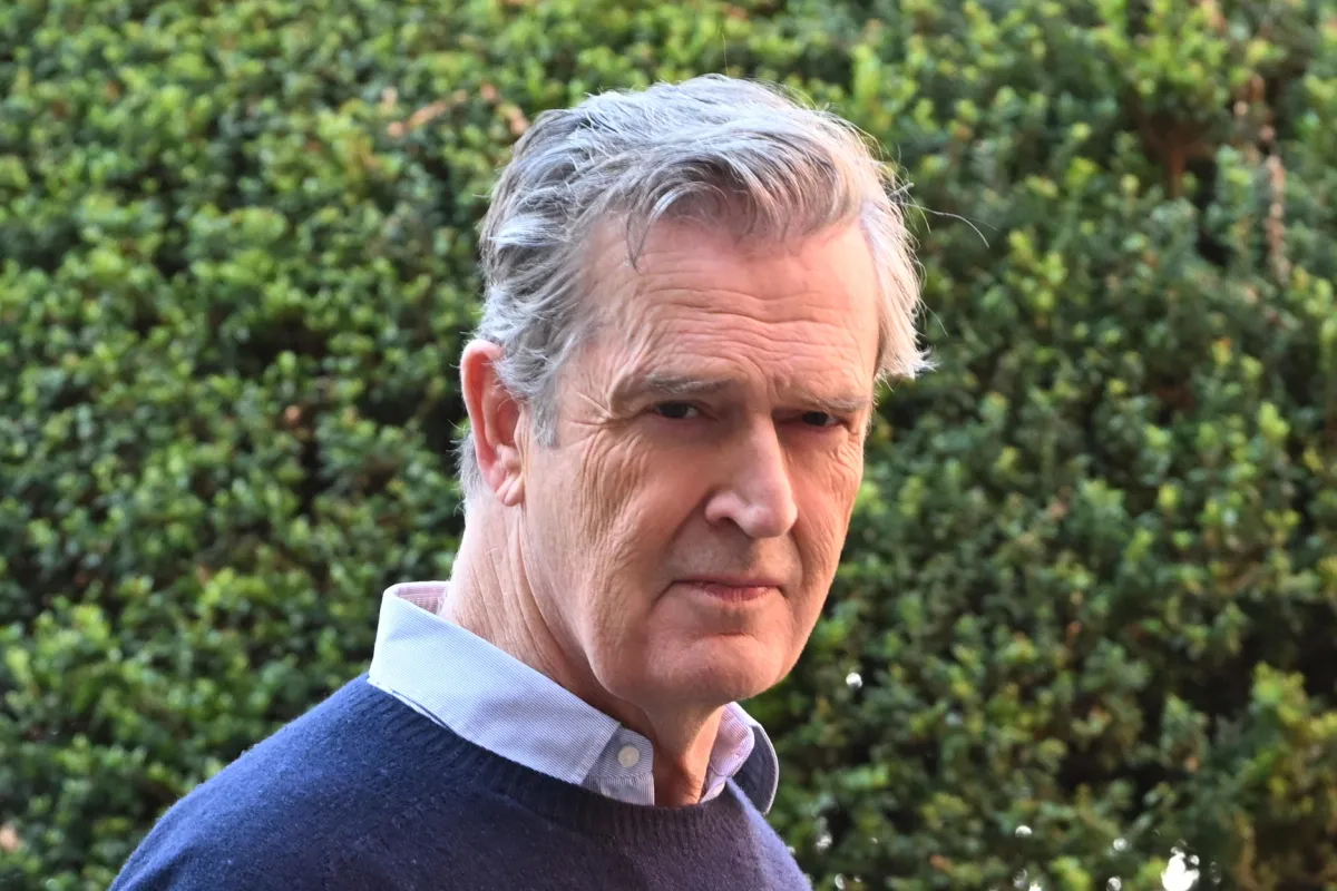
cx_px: 668
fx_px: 5236
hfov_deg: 14.6
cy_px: 446
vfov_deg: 9.7
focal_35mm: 141
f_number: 5
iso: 1000
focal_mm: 94
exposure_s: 1/250
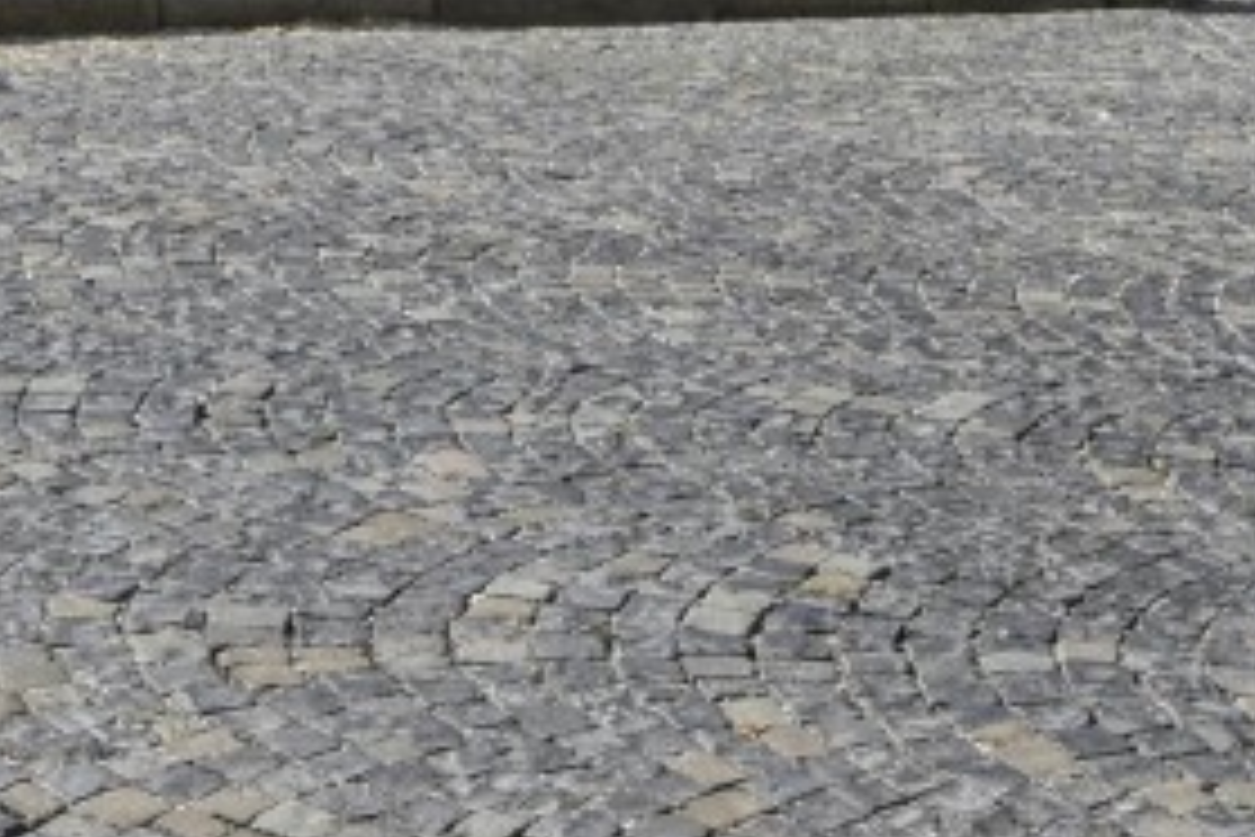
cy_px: -752
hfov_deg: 23.4
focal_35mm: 87
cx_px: 639
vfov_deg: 13.7
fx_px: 3033
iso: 250
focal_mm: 10
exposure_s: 1/400
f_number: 10
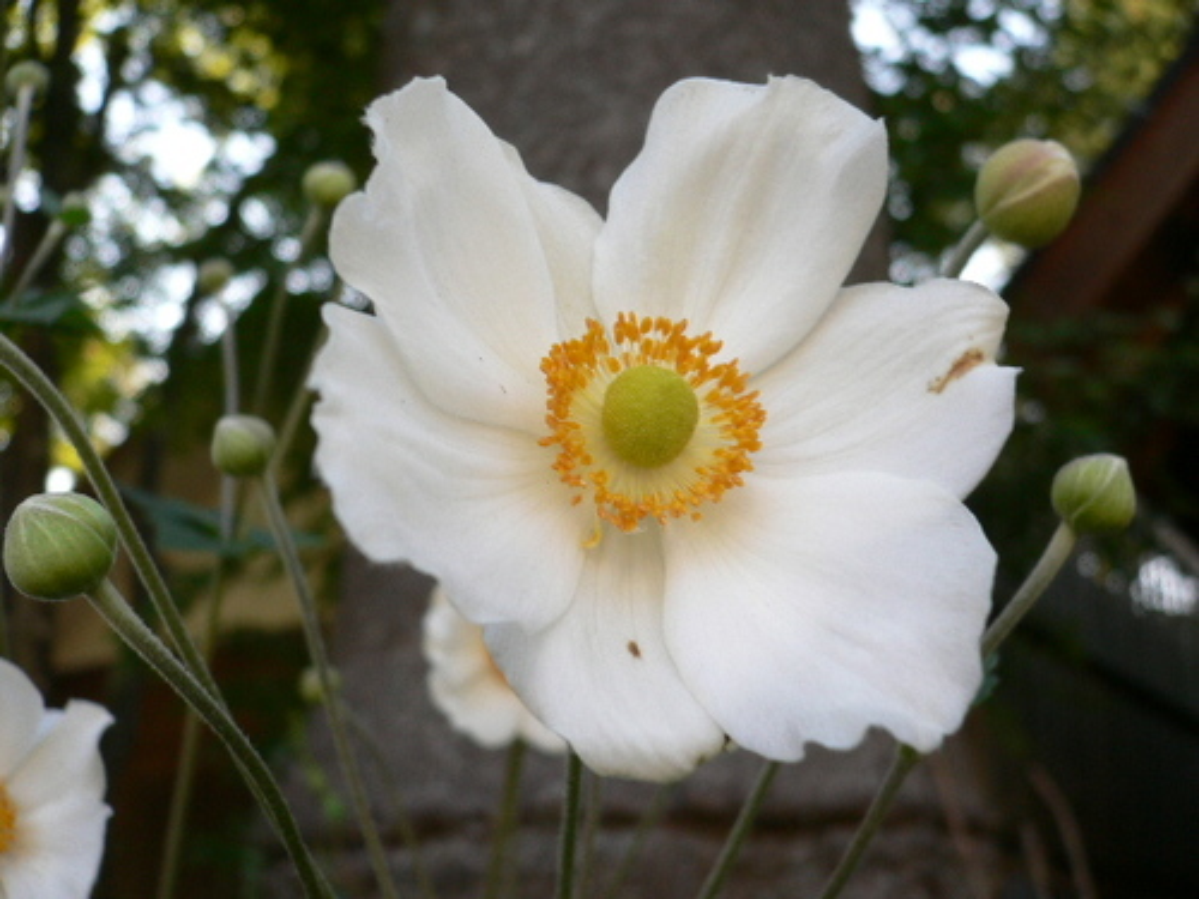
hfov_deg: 52.6
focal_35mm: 35
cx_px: 600
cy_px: 450
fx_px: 1212
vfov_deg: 40.7
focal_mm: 5.8
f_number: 2.8
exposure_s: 1/100
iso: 100
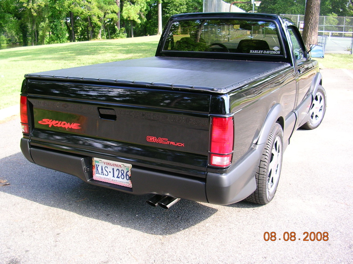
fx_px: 388
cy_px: 132
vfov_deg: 37.7
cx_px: 176
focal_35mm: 38
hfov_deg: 49.0
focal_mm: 5.8
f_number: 2.8
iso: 50
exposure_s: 1/89.4
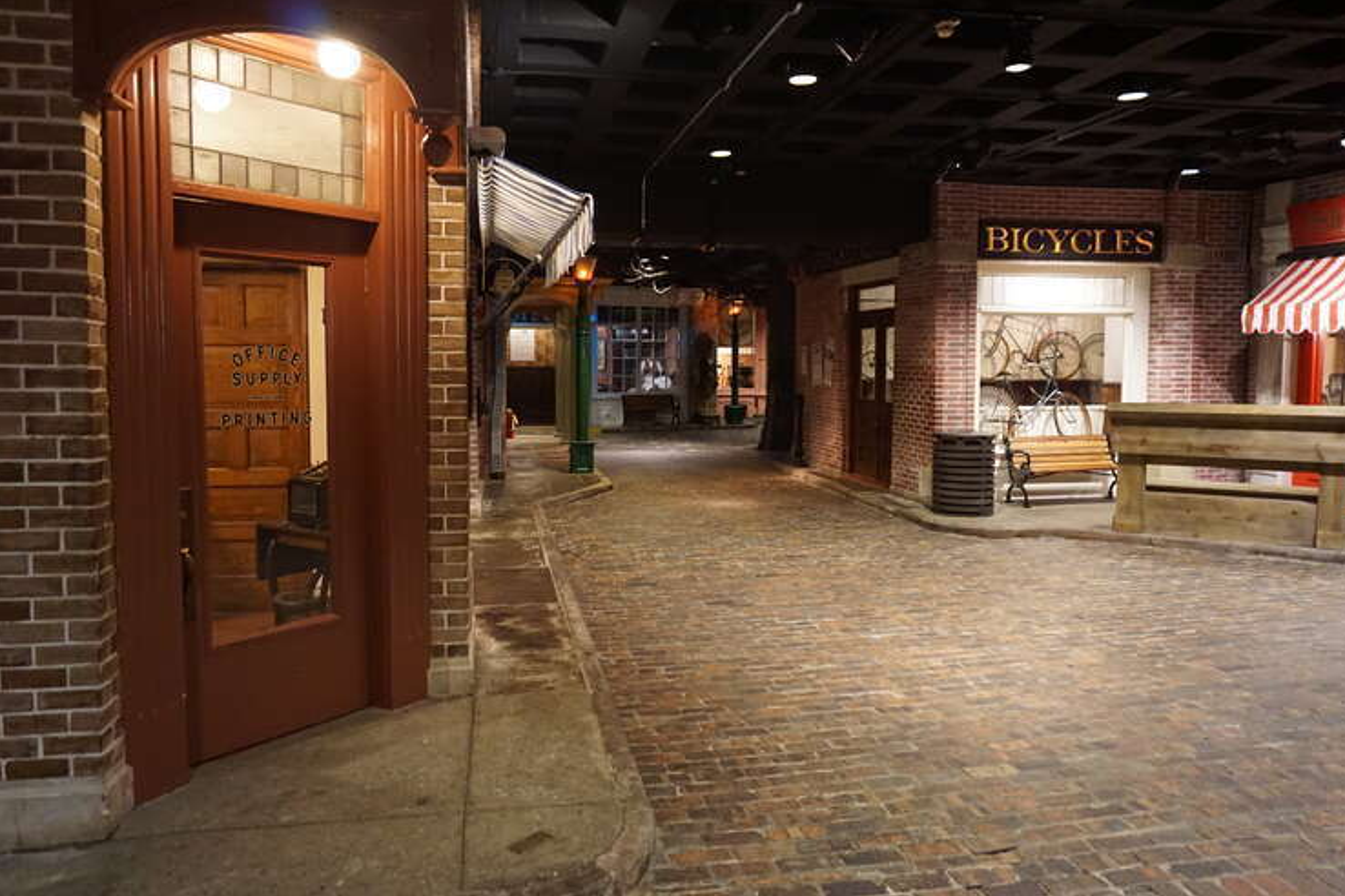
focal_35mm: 26
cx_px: 656
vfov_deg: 49.5
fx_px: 971
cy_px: 422
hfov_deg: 69.4
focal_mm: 16
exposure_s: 1/50
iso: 3200
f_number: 3.5
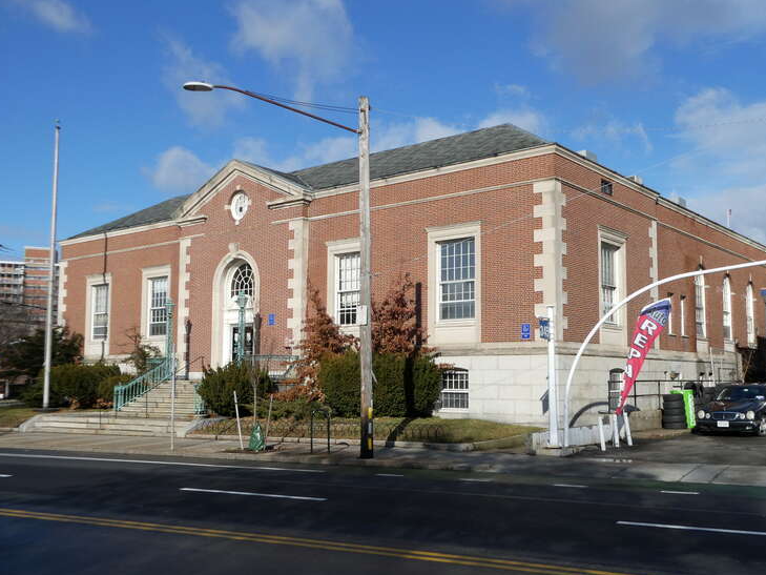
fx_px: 752
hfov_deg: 53.9
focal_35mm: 34
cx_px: 412
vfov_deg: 41.8
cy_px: 314
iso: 80
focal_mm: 5.4
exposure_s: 1/800
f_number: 4
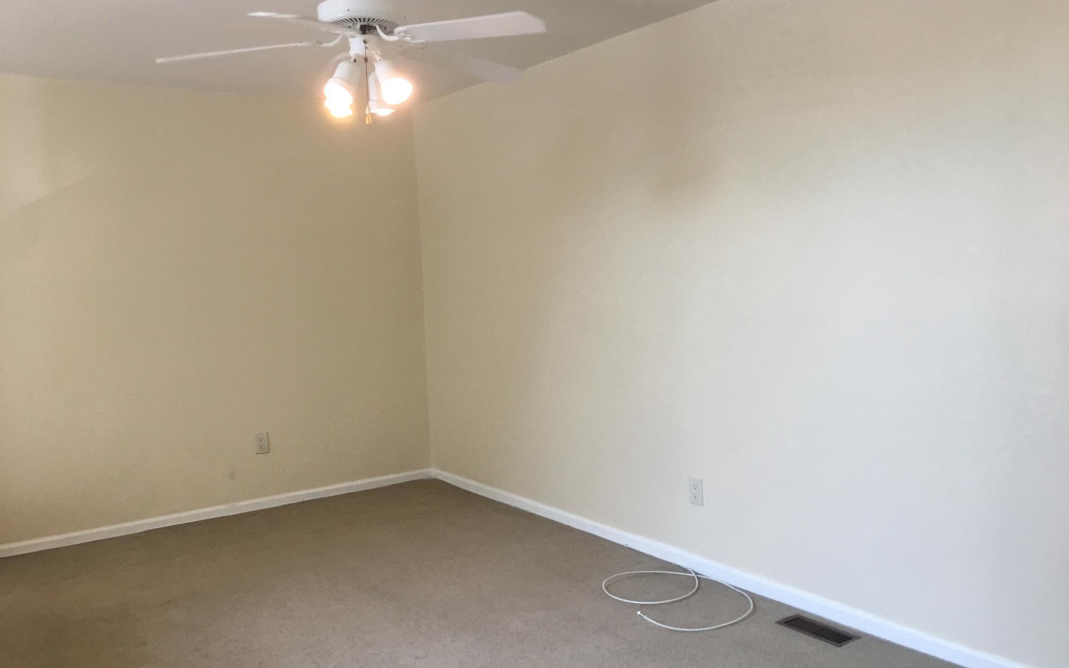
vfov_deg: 40.5
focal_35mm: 31
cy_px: 370
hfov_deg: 61.2
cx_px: 533
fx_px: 903
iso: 25
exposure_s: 1/30
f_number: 2.2
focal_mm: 4.15
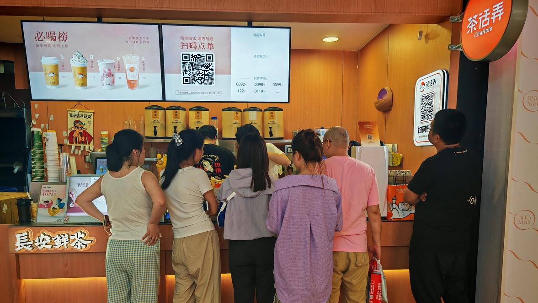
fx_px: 428
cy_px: 197
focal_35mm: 30
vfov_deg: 38.6
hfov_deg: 64.3
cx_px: 266
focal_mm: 7.62
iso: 50
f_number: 1.6
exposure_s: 1/120
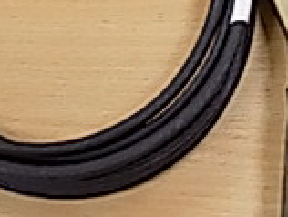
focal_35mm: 93
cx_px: 139
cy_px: 181
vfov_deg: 15.8
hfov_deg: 21.1
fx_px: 775
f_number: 3.1
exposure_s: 1/30
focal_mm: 4
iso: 180
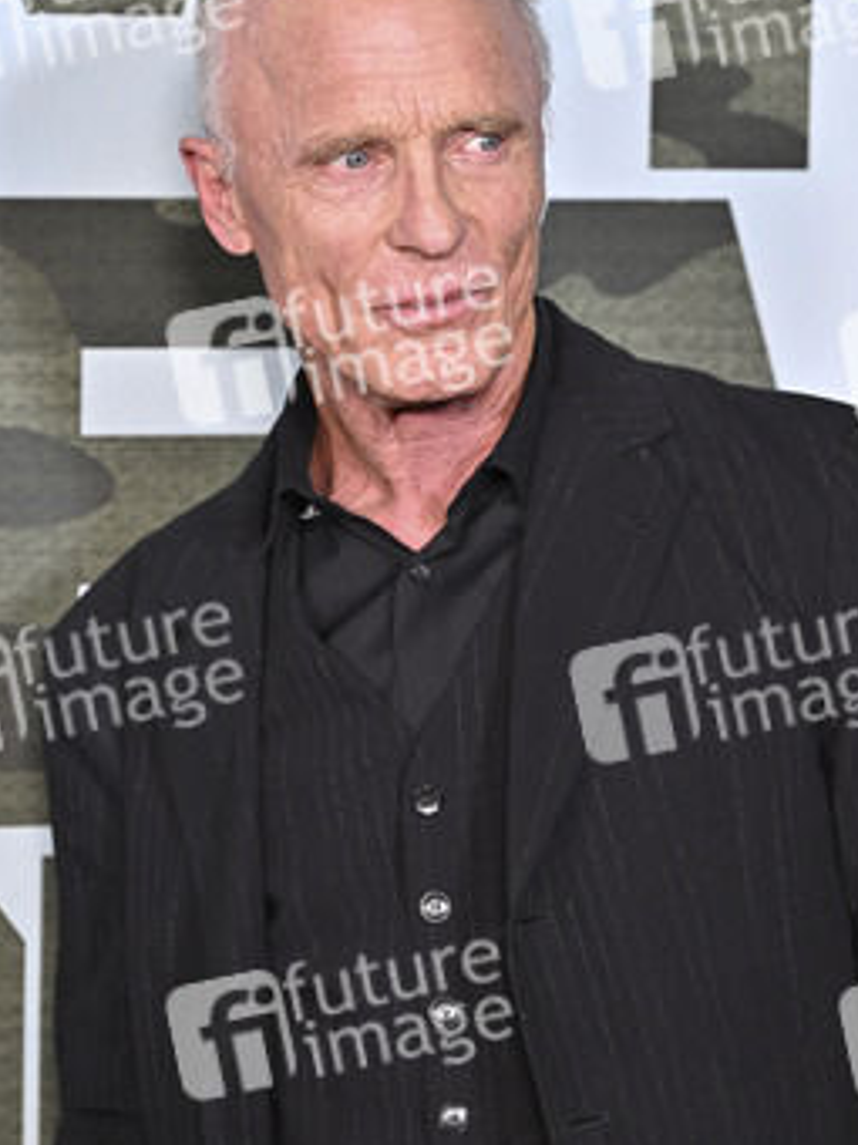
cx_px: 437
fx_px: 4296
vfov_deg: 15.2
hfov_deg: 11.4
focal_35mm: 130
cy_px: 515
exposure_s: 1/250
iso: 3600
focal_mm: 115
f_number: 4.5
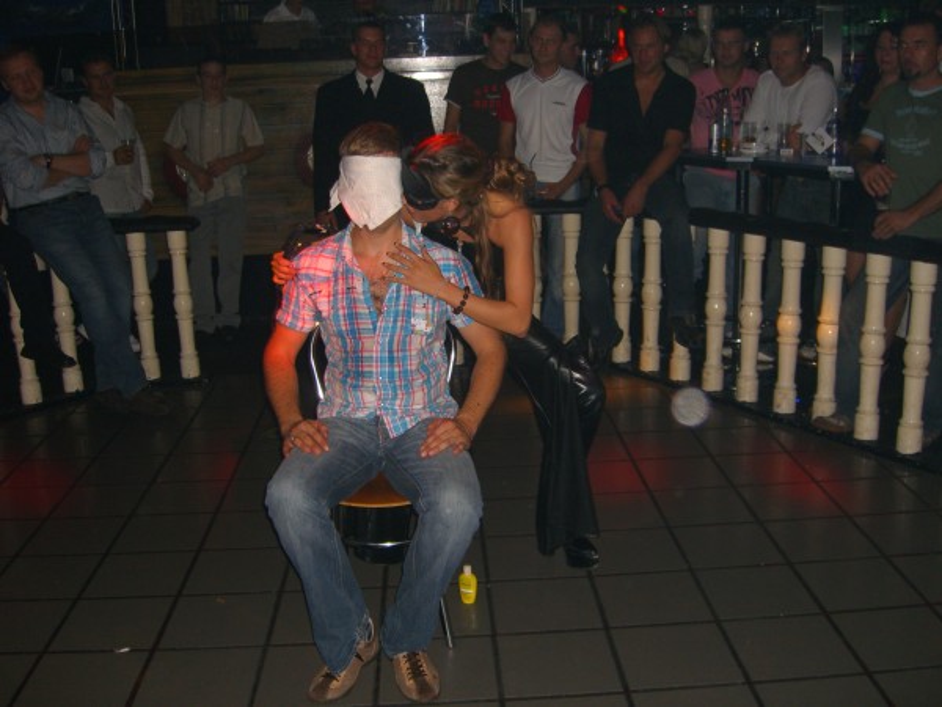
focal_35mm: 38
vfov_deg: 37.7
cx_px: 471
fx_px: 1034
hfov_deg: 49.0
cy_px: 354
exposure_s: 1/60
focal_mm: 7.9
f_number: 2.8
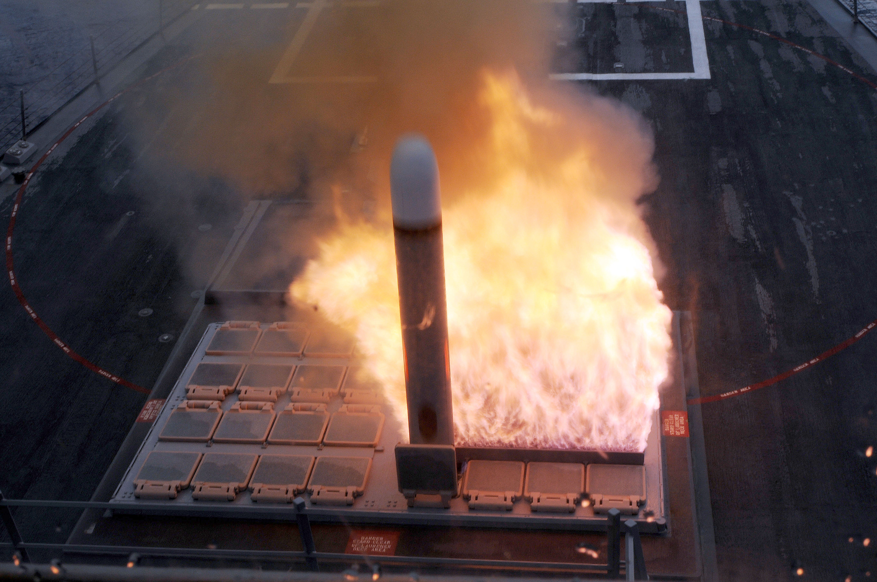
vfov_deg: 25.7
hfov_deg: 37.9
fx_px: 1277
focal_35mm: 52
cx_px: 438
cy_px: 291
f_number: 22
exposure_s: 1/125
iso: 200
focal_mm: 35
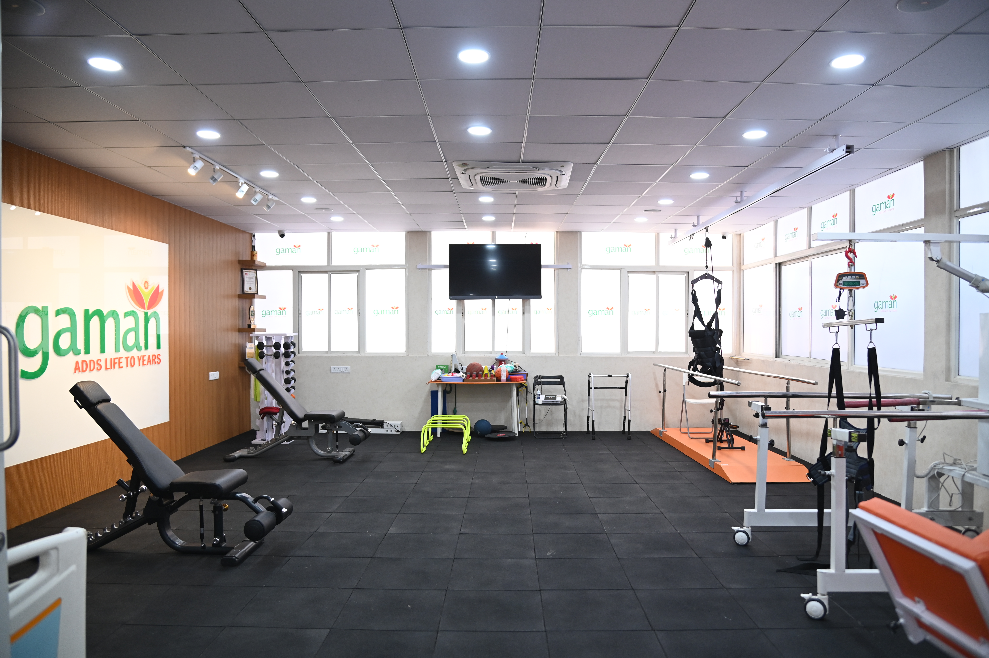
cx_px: 494
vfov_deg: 53.1
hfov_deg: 73.8
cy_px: 329
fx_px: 659
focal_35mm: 24
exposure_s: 1/100
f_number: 4
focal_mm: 24
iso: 1000
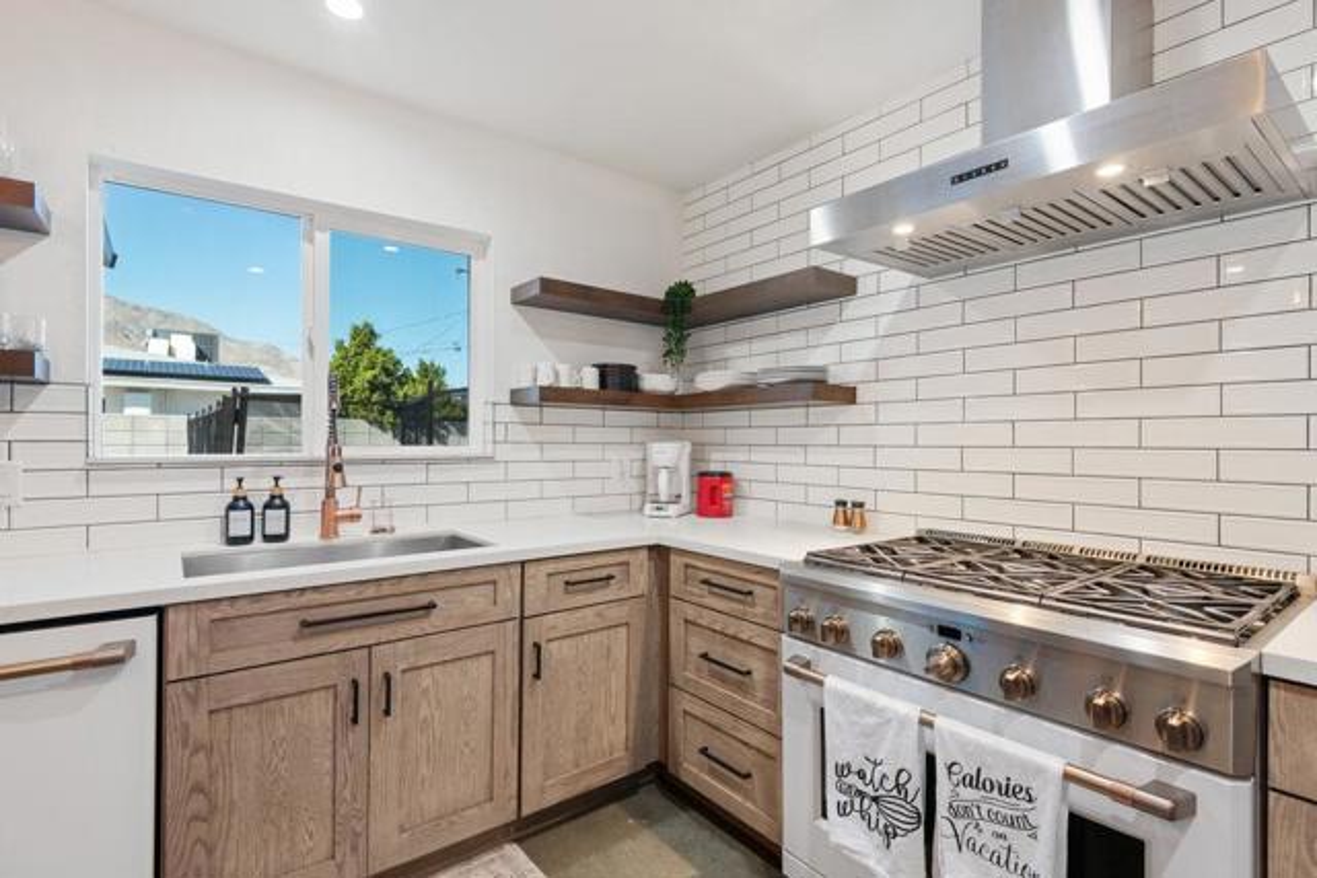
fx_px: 585
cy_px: 439
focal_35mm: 16
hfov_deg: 96.7
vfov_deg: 73.8
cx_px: 658
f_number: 8
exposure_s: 1/8
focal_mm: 16
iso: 64
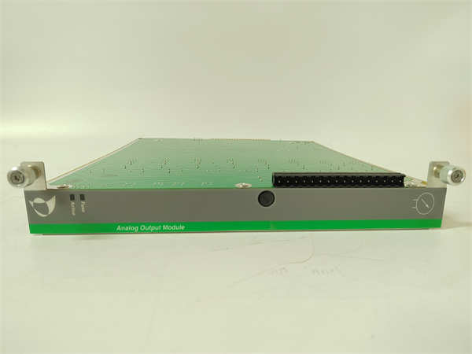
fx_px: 314
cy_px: 177
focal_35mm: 23
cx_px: 236
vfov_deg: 58.9
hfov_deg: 73.9
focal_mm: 5.52
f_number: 1.9
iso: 1441
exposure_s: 1/50
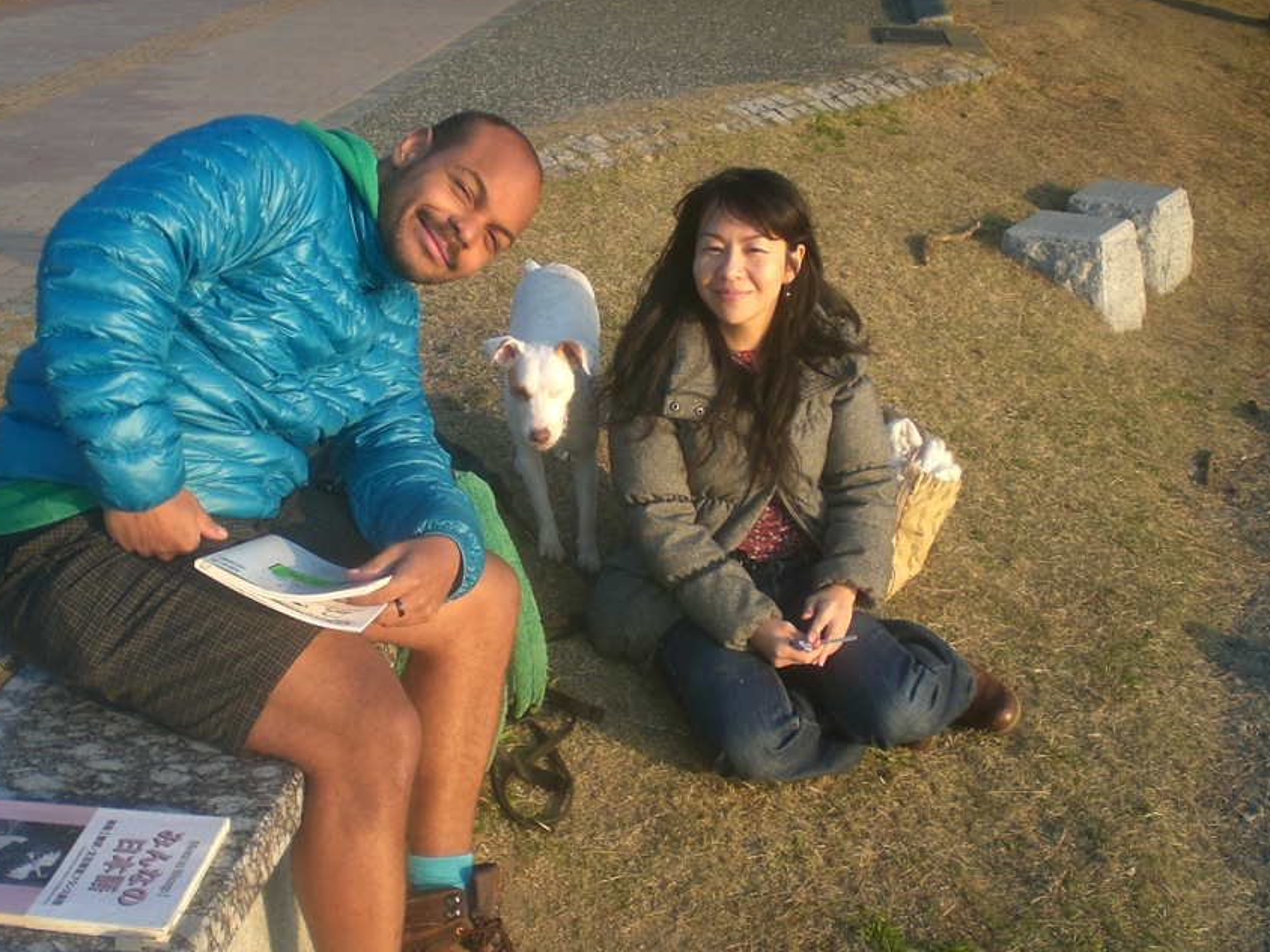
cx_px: 588
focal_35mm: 45
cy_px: 481
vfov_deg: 32.2
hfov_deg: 42.0
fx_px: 1651
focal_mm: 6.3
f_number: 3.1
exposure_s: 1/320
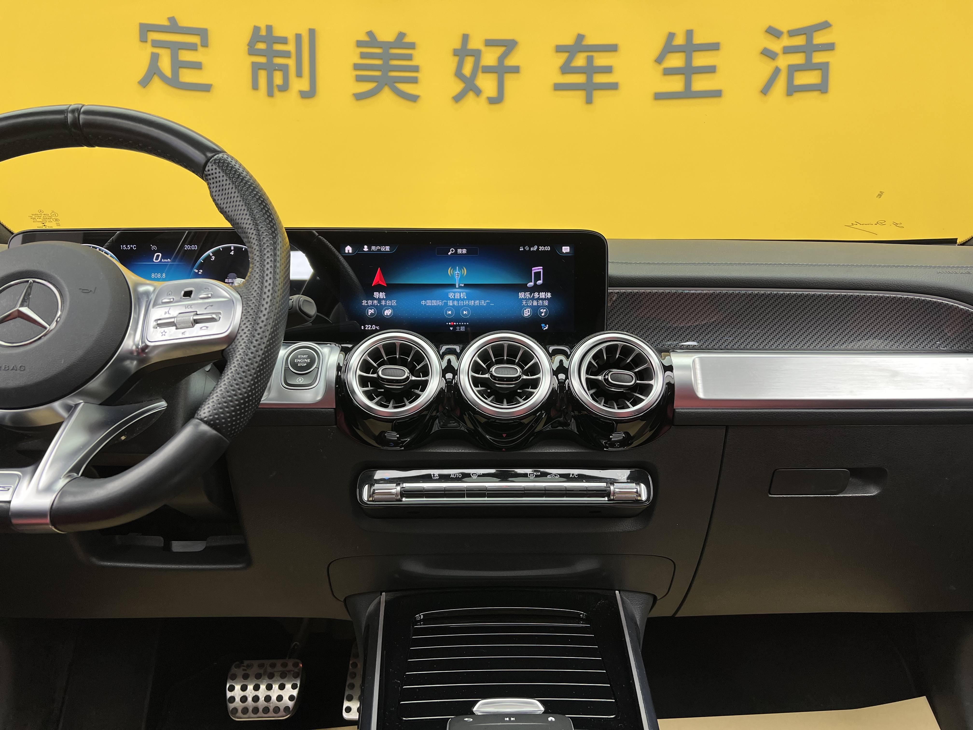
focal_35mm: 26
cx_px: 486
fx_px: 731
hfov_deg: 67.3
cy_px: 365
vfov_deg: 53.1
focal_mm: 5.7
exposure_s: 1/100
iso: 50
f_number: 1.5
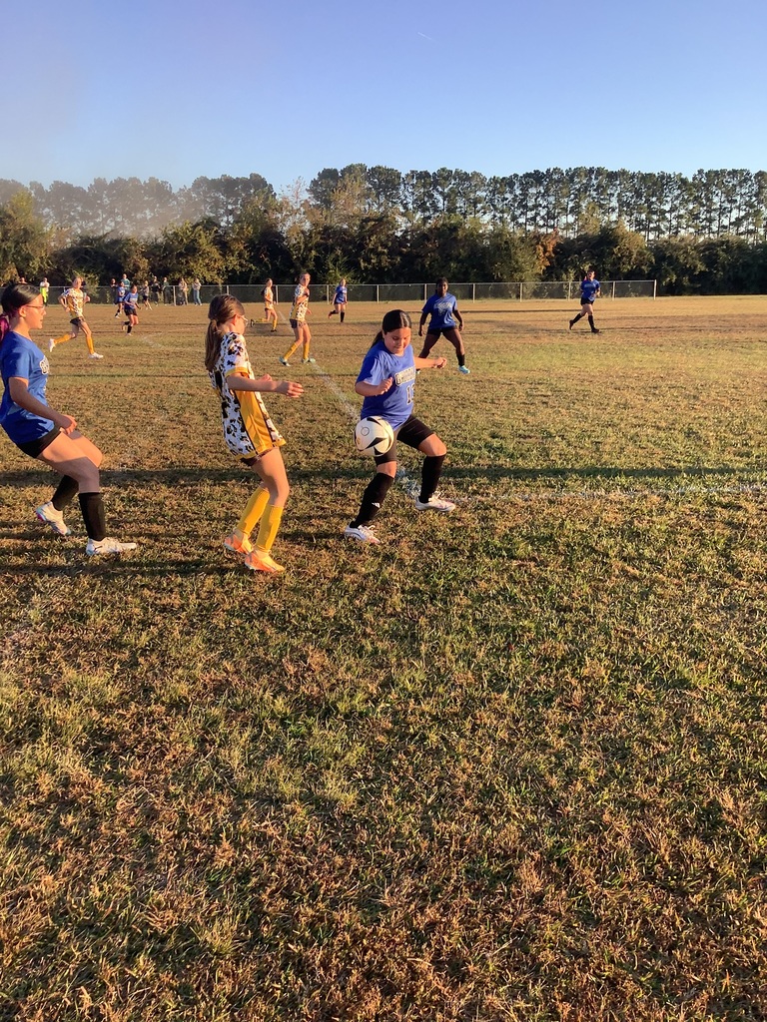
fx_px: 916
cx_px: 384
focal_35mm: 31
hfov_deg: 45.4
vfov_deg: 58.4
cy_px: 511
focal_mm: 3.3
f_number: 2.4
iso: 25
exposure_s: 1/168
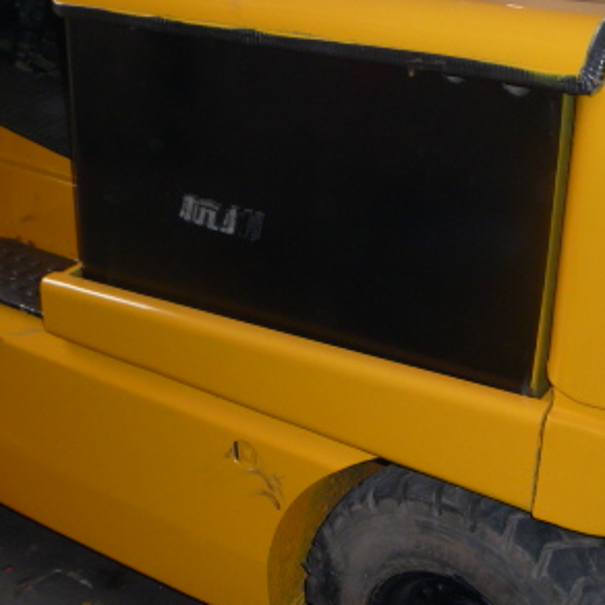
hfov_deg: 28.6
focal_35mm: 60
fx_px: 1186
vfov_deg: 28.5
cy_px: 238
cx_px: 354
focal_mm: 4.7
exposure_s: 1/30
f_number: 3.3
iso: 125
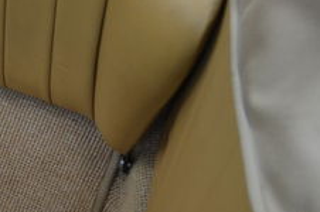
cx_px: -147
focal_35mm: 112
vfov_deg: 12.2
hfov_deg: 16.7
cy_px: 72
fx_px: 994
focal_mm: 22
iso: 720
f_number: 4
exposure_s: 1/60
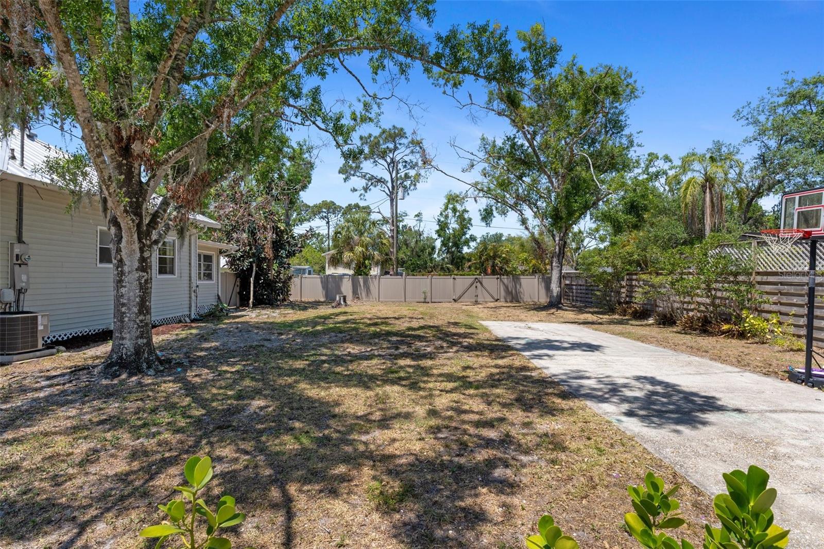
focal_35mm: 18
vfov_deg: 67.8
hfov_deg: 90.5
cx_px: 412
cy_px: 274
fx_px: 408
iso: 100
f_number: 8
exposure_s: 1/250
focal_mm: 11.9
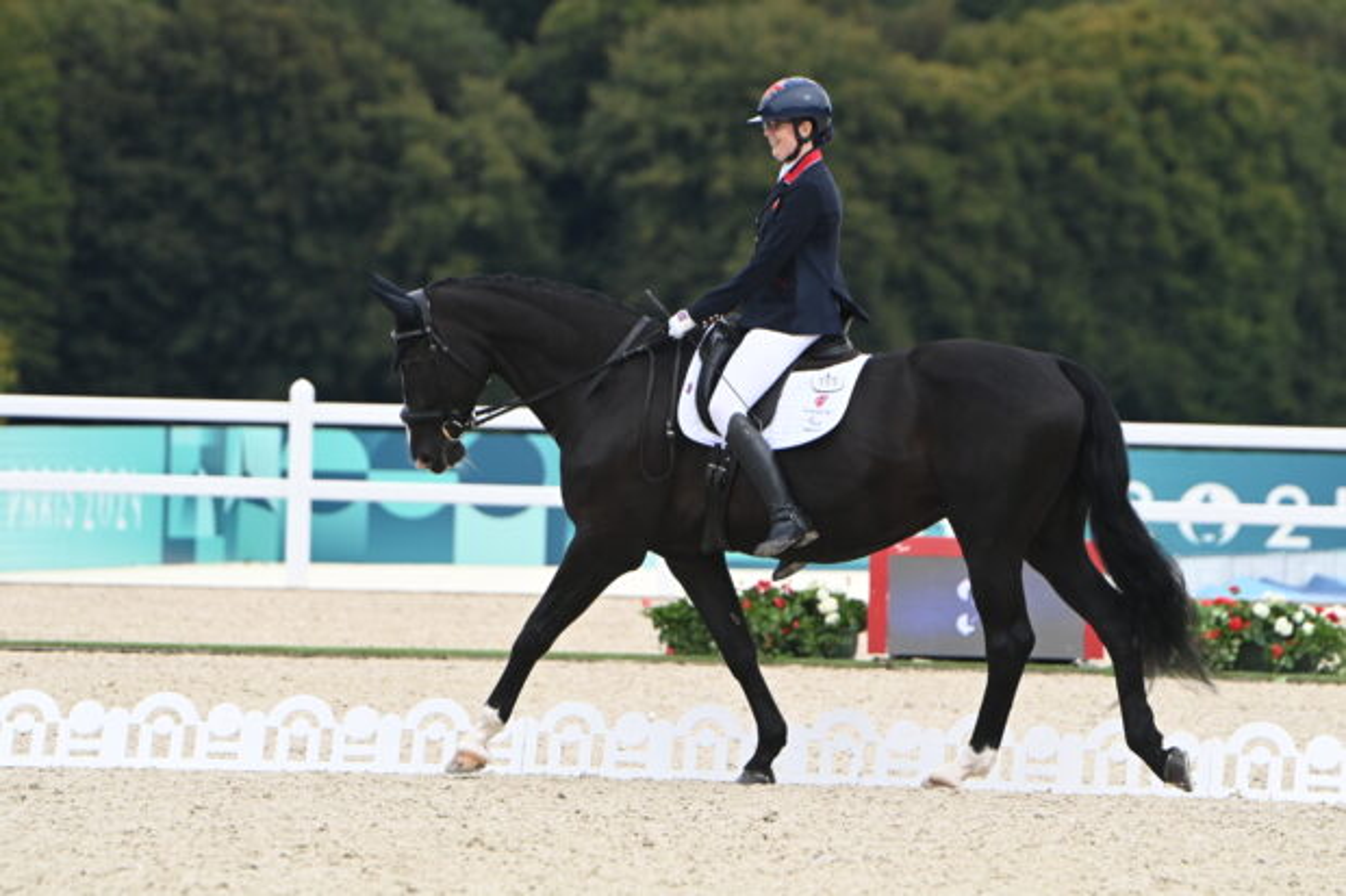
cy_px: 448
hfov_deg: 4.5
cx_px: 673
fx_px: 17193
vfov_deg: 3.0
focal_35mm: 460
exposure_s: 1/1000
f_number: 10
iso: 1600
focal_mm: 460
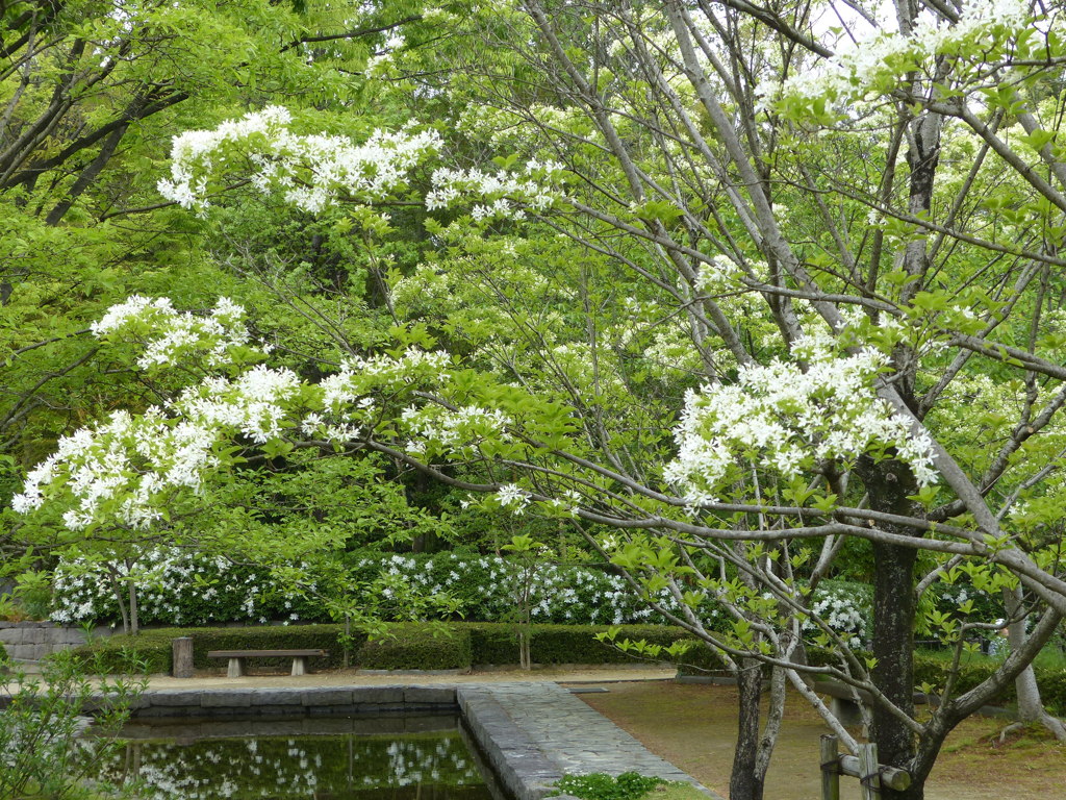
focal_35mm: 61
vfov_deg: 24.0
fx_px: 1878
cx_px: 533
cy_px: 400
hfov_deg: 31.7
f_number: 4
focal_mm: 10.9
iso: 100
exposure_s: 1/250
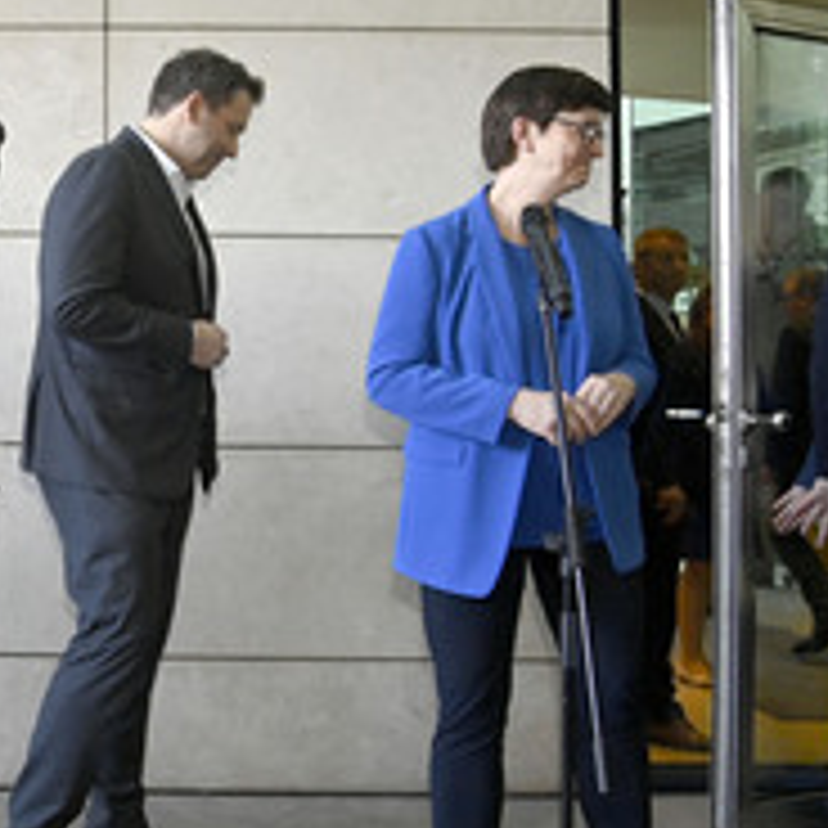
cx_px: -115
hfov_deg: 30.0
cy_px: 436
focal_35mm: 50
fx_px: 1353
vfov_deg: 34.0
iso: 4000
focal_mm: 24
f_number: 6.3
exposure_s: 1/250
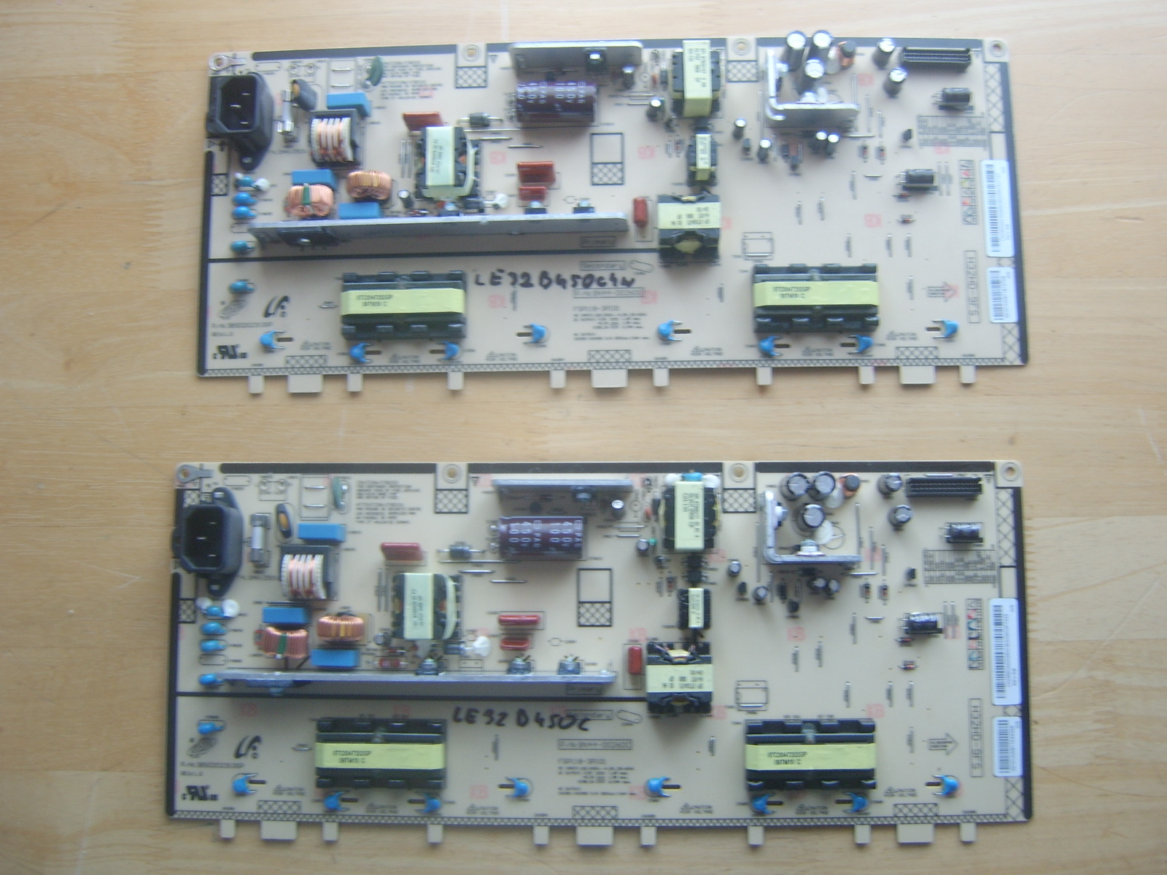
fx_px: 1045
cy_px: 438
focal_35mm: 31
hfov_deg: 58.4
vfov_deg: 45.4
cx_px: 584
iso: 100
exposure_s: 1/13
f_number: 2.7
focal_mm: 8.13
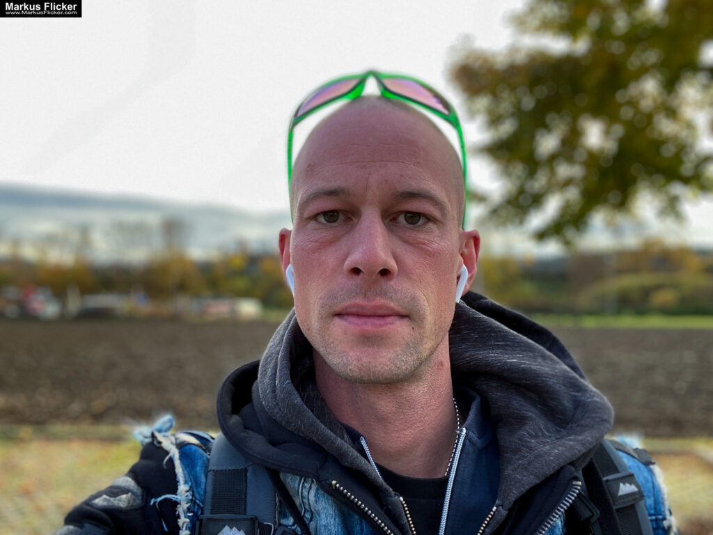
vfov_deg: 46.8
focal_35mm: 30
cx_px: 356
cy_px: 268
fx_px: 618
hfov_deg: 60.0
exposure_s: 1/120
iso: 32
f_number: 2.2
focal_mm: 2.71
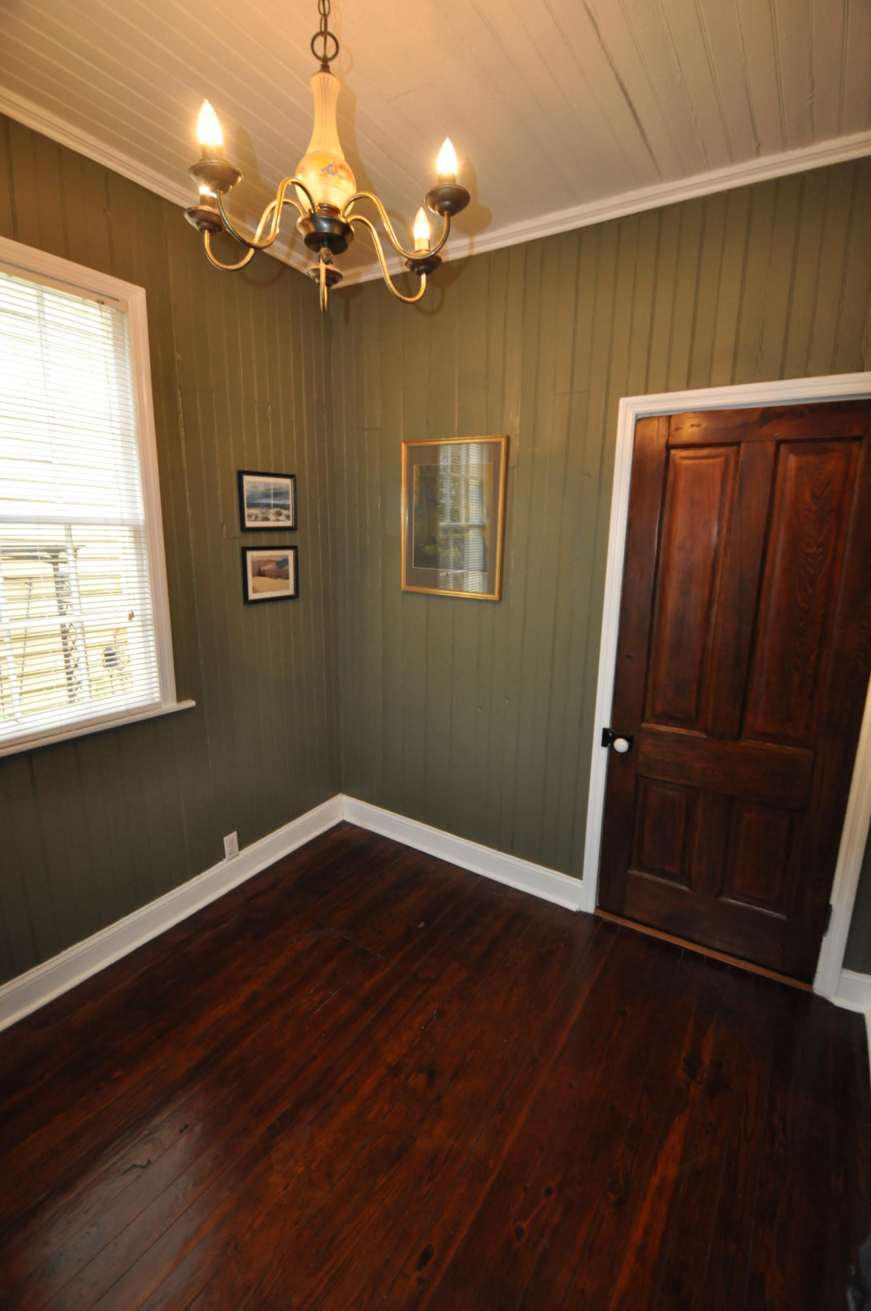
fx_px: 546
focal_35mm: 15
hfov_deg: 77.2
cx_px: 436
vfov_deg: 100.5
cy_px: 656
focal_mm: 10
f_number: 3.5
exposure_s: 1/60
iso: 800
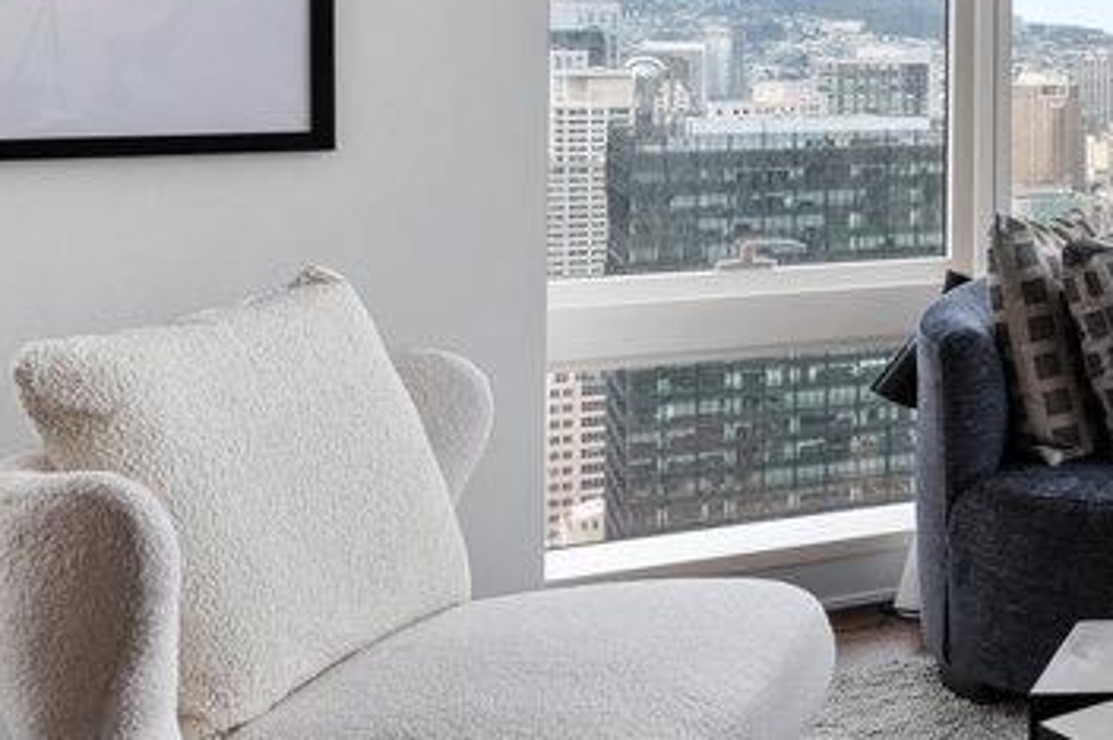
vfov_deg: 22.7
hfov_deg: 26.4
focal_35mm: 58
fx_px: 1791
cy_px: 54
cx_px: 1609
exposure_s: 1/25
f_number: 11
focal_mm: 17
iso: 400
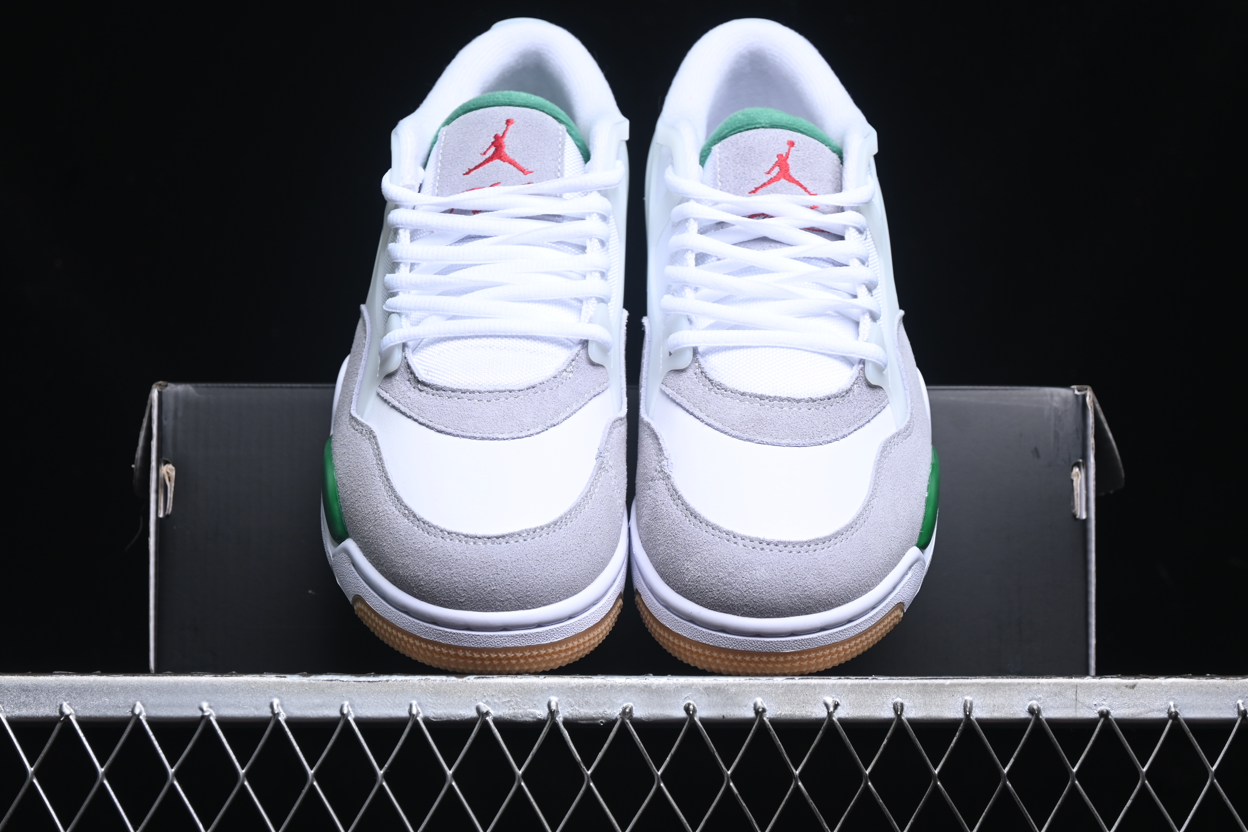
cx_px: 624
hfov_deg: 27.0
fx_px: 2600
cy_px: 416
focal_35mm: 75
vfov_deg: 18.2
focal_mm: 50
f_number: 6.3
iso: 160
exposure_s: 1/60
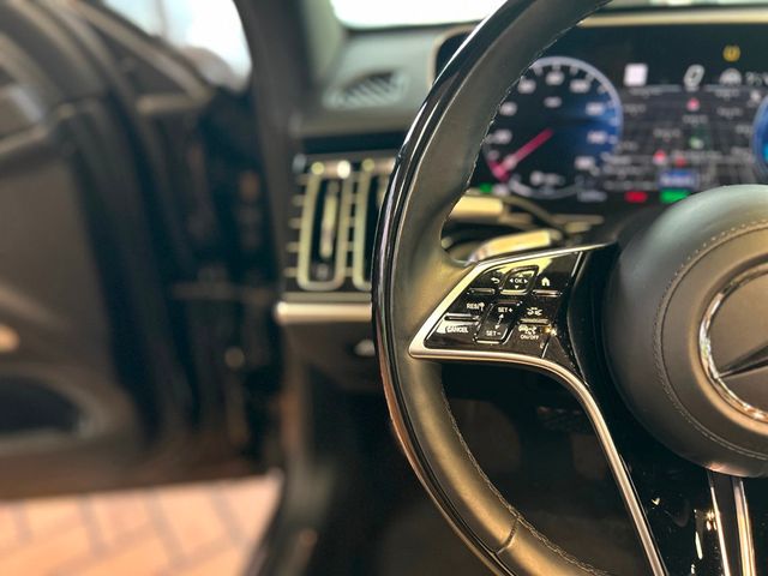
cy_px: 288
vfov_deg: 53.1
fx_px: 577
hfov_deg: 67.3
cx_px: 384
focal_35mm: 26
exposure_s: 1/40
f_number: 1.5
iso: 500
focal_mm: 5.7
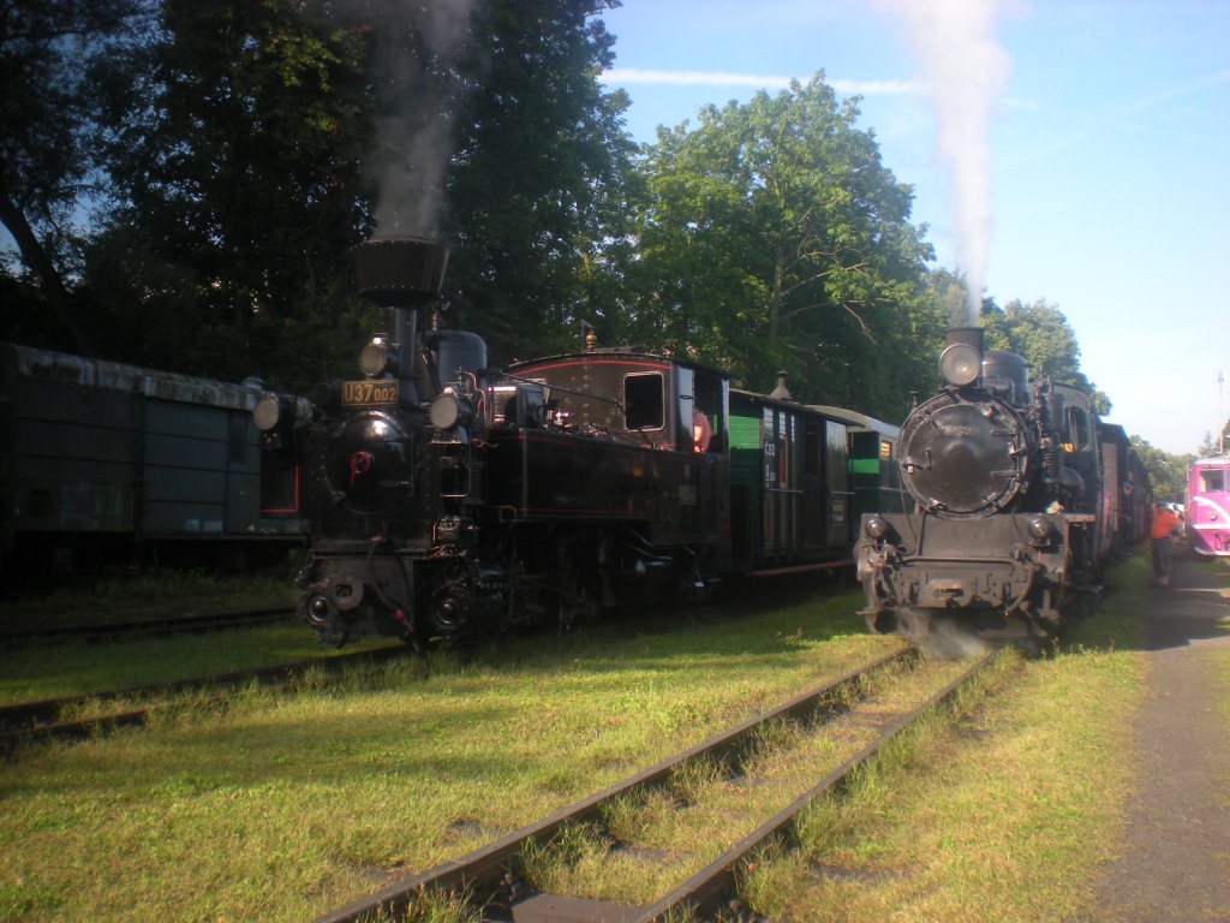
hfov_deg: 49.0
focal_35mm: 38
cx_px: 615
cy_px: 462
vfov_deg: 37.7
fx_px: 1350
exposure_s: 1/135
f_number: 4.6
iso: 64
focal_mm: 6.3
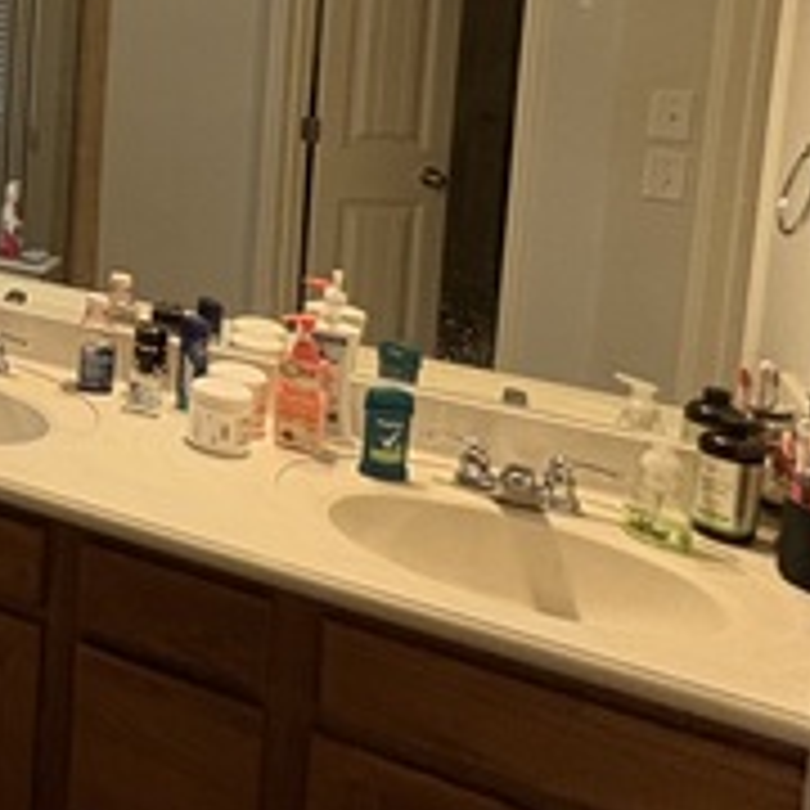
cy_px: 54
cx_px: -405
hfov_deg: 27.0
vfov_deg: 35.6
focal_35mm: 44
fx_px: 1165
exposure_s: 1/60
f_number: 2.2
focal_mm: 2.22
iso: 320
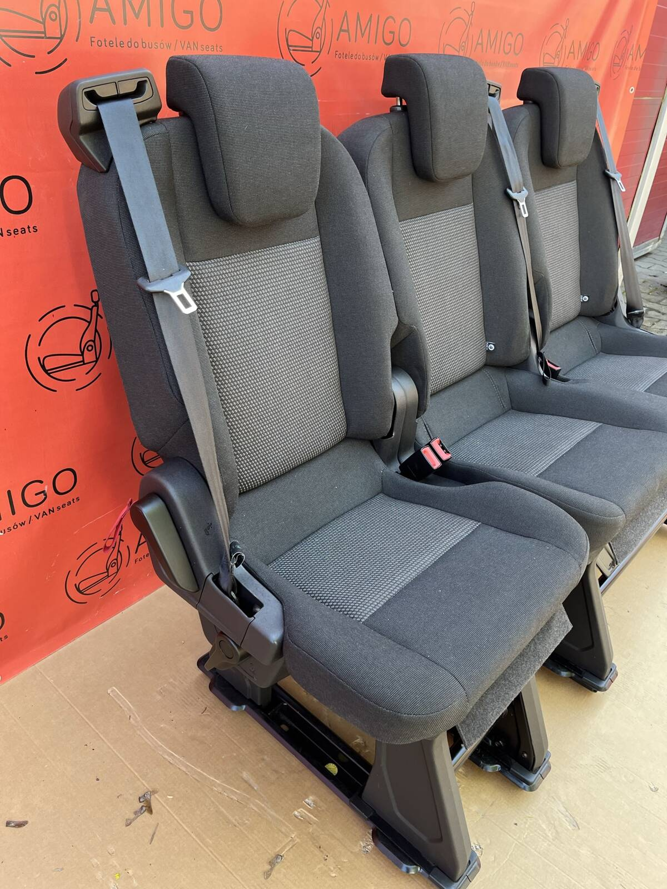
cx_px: 334
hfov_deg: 53.1
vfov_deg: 67.3
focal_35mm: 26
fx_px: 668
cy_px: 444
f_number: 1.6
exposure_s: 1/121
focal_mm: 5.1
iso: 80
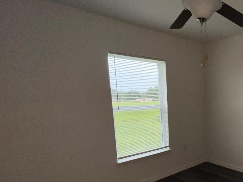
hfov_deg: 60.3
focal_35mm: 25
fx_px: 175
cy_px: 125
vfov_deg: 53.6
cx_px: 212
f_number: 1.8
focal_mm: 1.57
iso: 32
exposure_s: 1/122
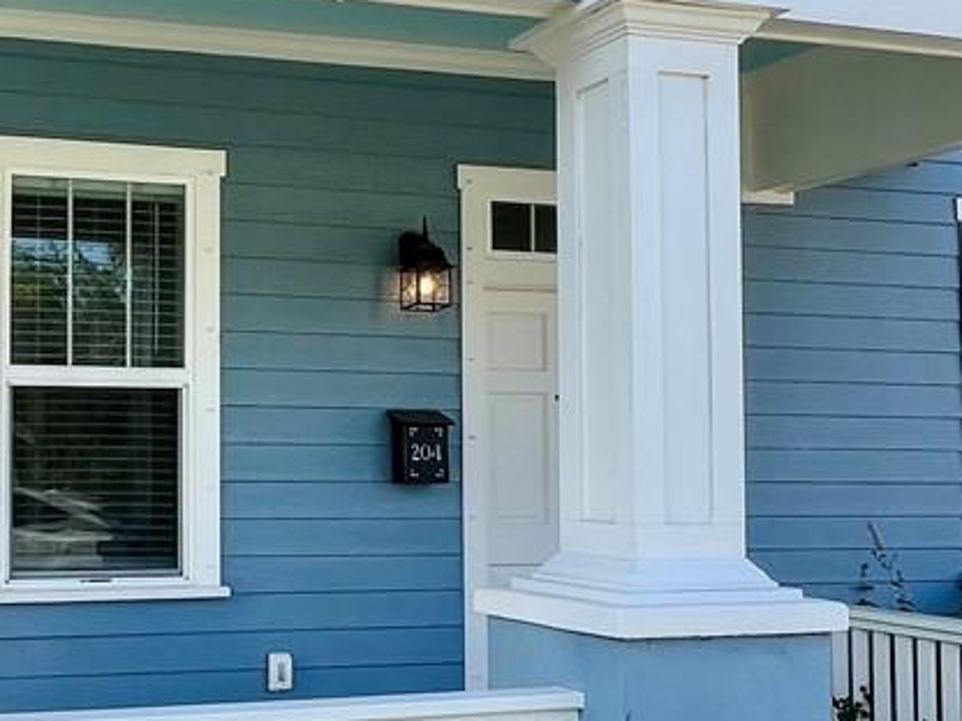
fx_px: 1390
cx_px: 109
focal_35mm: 50
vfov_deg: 29.1
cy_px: 414
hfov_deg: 36.0
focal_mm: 1.57
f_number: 1.8
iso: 32
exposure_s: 1/497
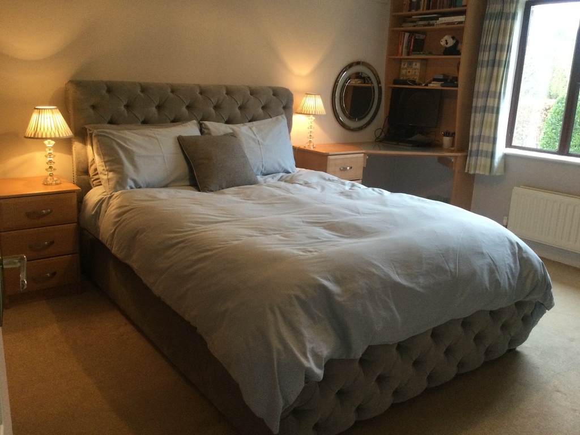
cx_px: 290
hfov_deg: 58.4
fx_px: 519
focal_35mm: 31
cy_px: 218
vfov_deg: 45.4
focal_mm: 3.3
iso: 160
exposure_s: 1/33
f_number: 2.4
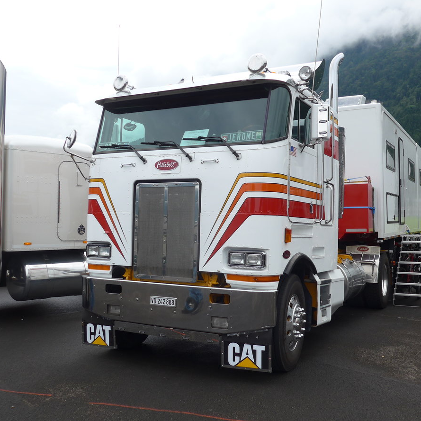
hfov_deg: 44.9
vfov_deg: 44.9
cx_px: 222
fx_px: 509
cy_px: 211
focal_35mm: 37
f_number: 2.8
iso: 80
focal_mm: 6.5
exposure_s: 1/500
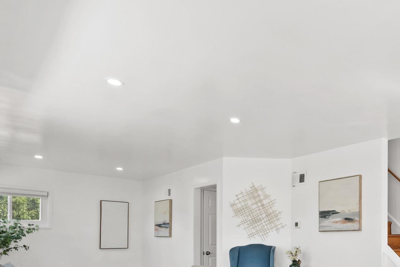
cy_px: 227
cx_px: 334
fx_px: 311
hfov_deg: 59.0
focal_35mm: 28
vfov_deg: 43.4
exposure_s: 1/100
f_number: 8
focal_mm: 16
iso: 800
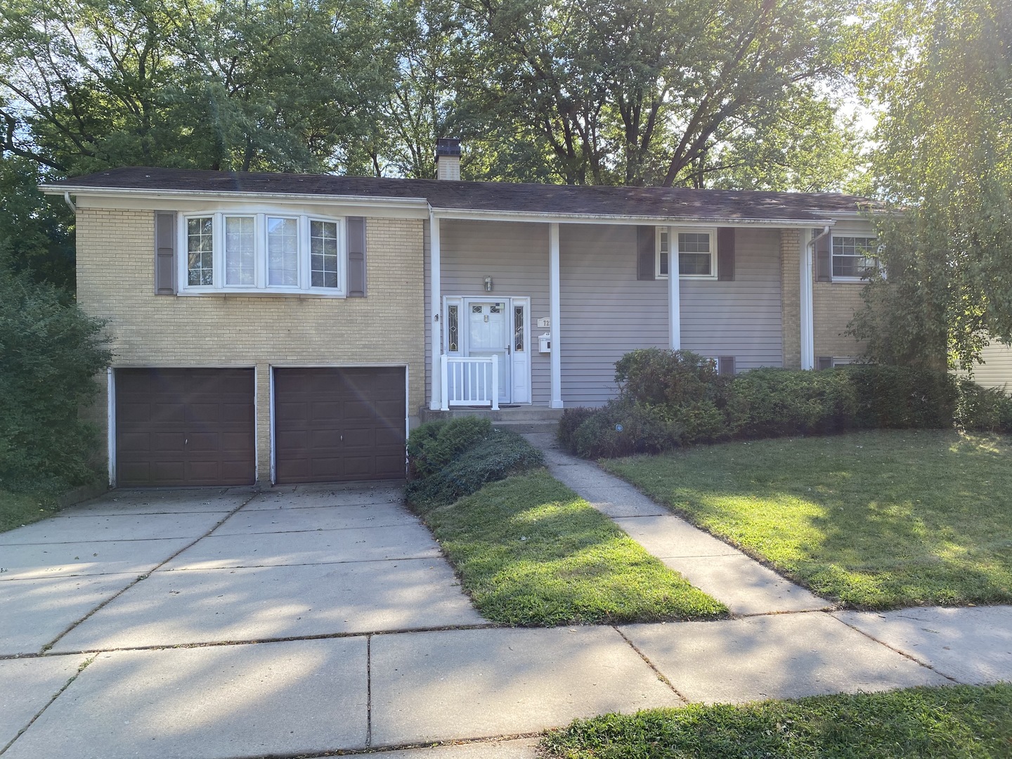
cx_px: 506
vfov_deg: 53.1
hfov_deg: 67.3
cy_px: 380
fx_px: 760
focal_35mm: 26
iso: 32
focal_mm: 4.25
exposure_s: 1/616
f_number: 1.8
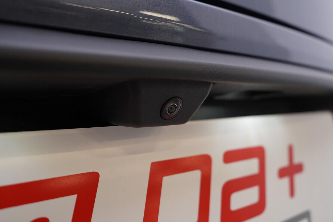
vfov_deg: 36.9
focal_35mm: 36
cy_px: 111
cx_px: 166
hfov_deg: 53.1
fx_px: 333
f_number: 3.2
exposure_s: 1/50
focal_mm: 24
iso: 125
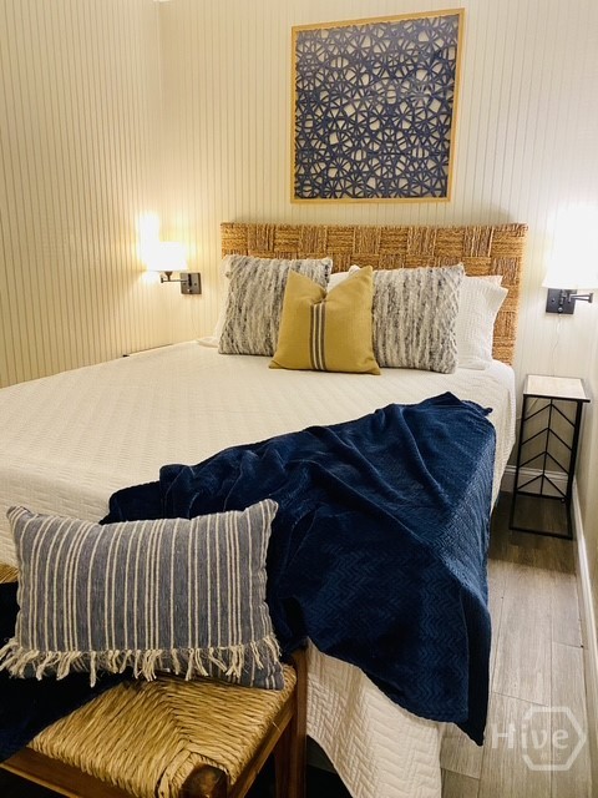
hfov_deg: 53.1
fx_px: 599
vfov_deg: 67.3
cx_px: 299
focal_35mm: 26
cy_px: 399
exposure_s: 1/60
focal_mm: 4.25
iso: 250
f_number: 1.8
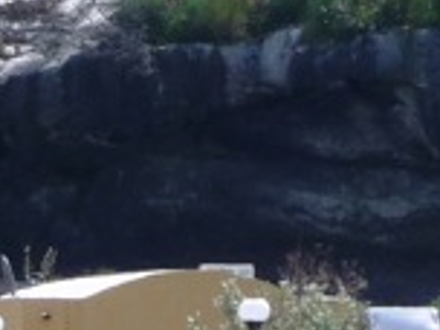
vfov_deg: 0.8
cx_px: 208
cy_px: 287
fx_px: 23973
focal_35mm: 1886
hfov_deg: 1.1
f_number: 4.9
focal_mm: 47
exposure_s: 1/640
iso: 100
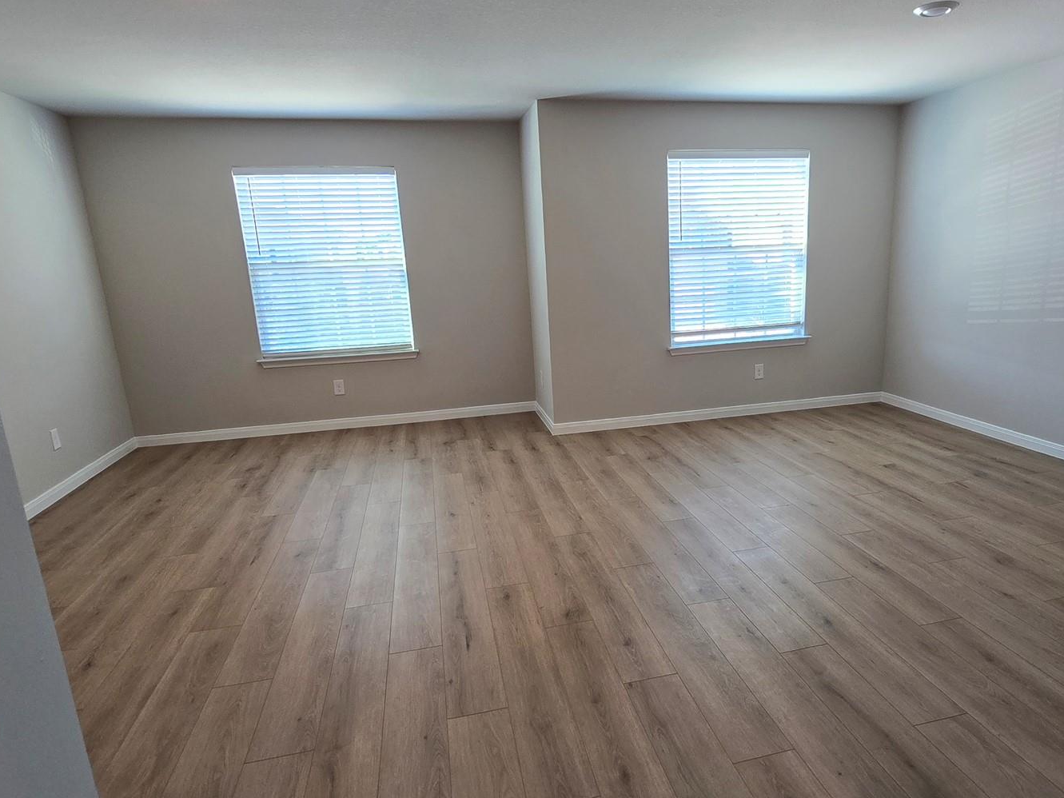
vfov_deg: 66.0
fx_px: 615
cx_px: 592
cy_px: 408
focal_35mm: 20
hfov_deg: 81.4
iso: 100
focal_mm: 2.2
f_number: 2.2
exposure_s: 1/60
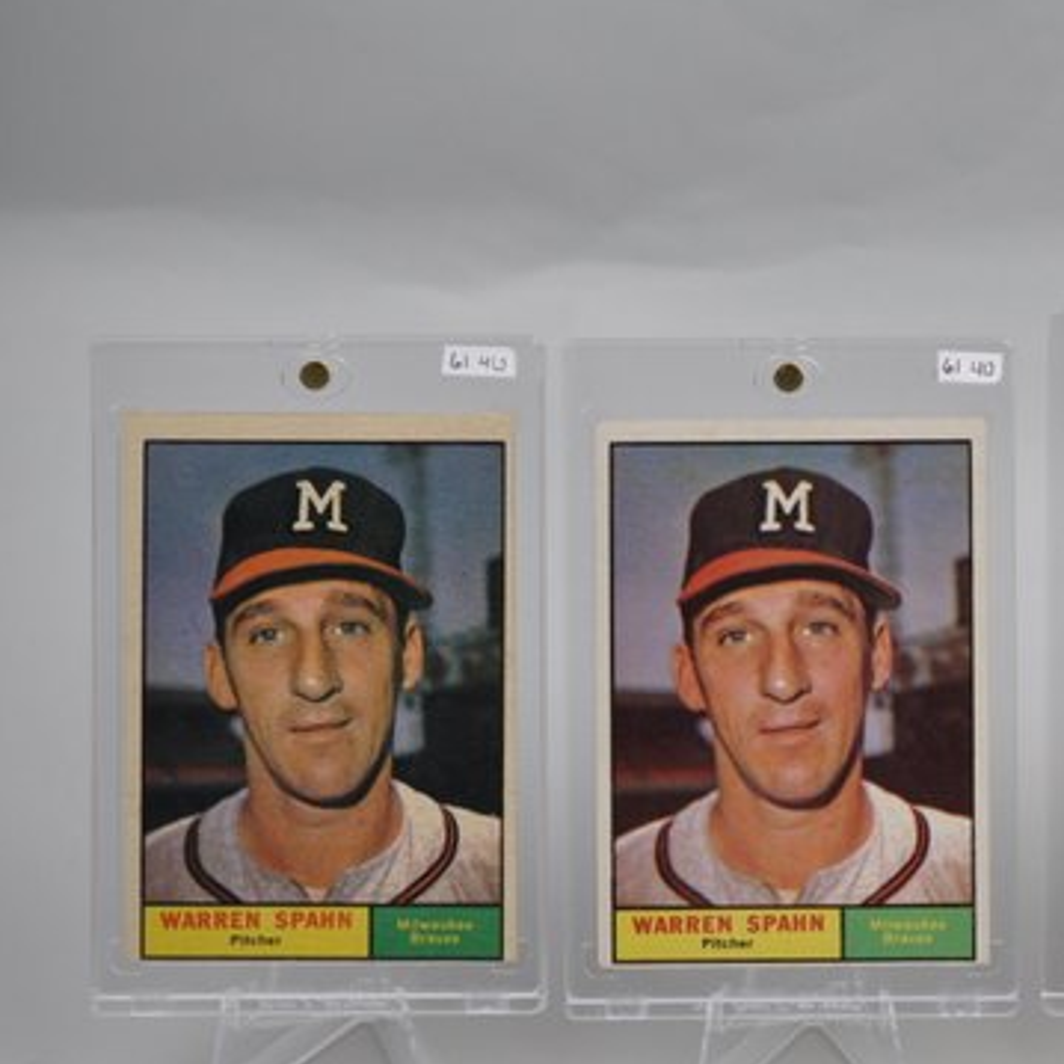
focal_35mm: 101
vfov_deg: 17.2
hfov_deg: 16.9
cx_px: 1043
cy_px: 683
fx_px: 3512
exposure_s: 1/80
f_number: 4.5
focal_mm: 40
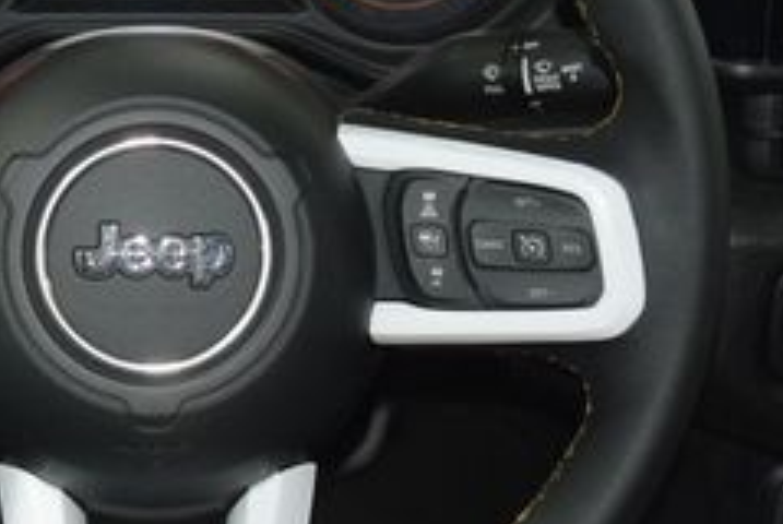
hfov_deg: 20.1
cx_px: 154
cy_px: 237
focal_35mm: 100
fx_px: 2185
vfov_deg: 13.7
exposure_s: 1/50
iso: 1400
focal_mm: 25
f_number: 3.8
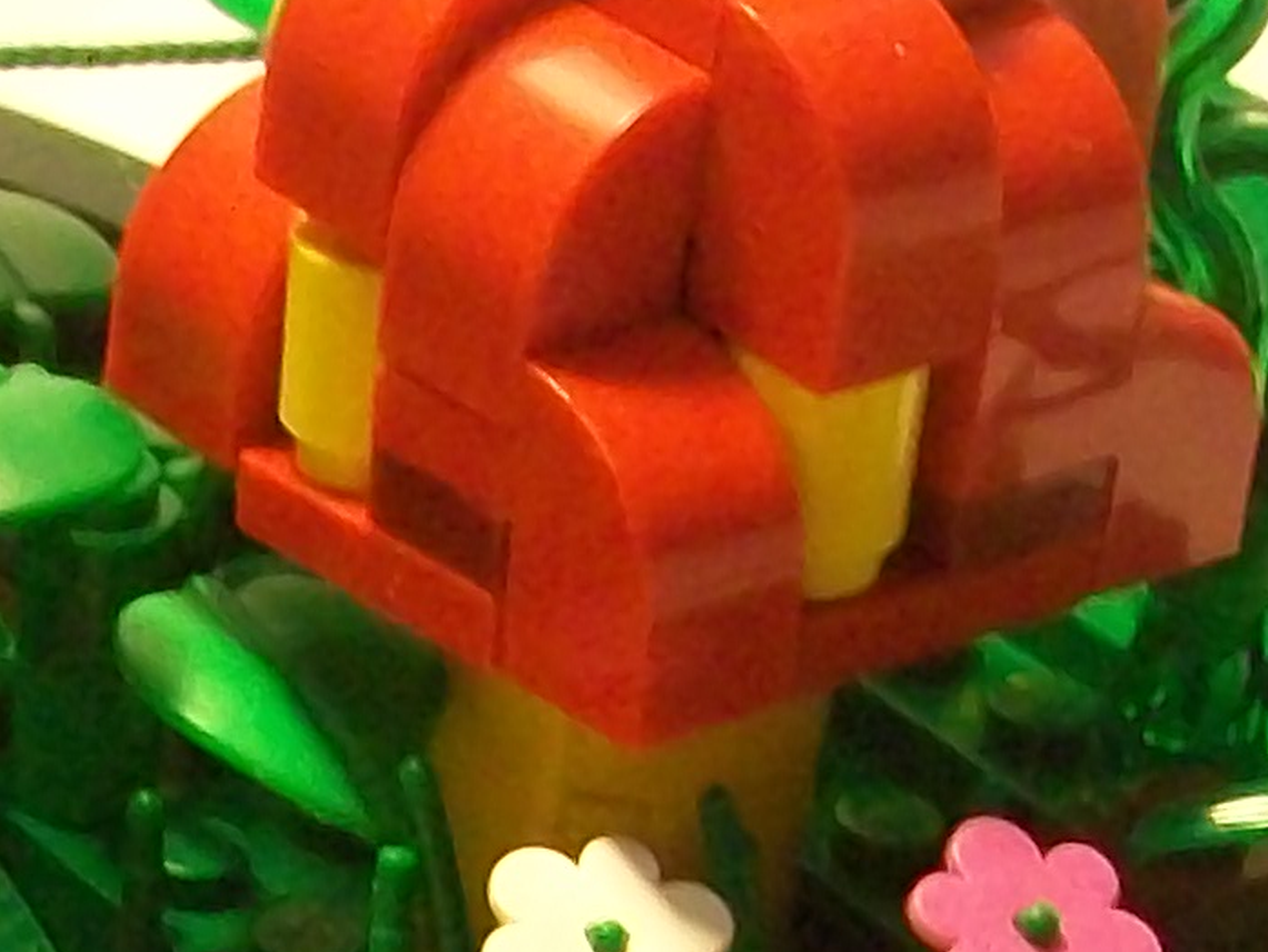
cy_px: 1277
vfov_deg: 8.2
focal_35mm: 179
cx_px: -483
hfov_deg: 10.7
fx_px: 6559
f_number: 2.7
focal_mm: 6
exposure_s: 1/30
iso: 160
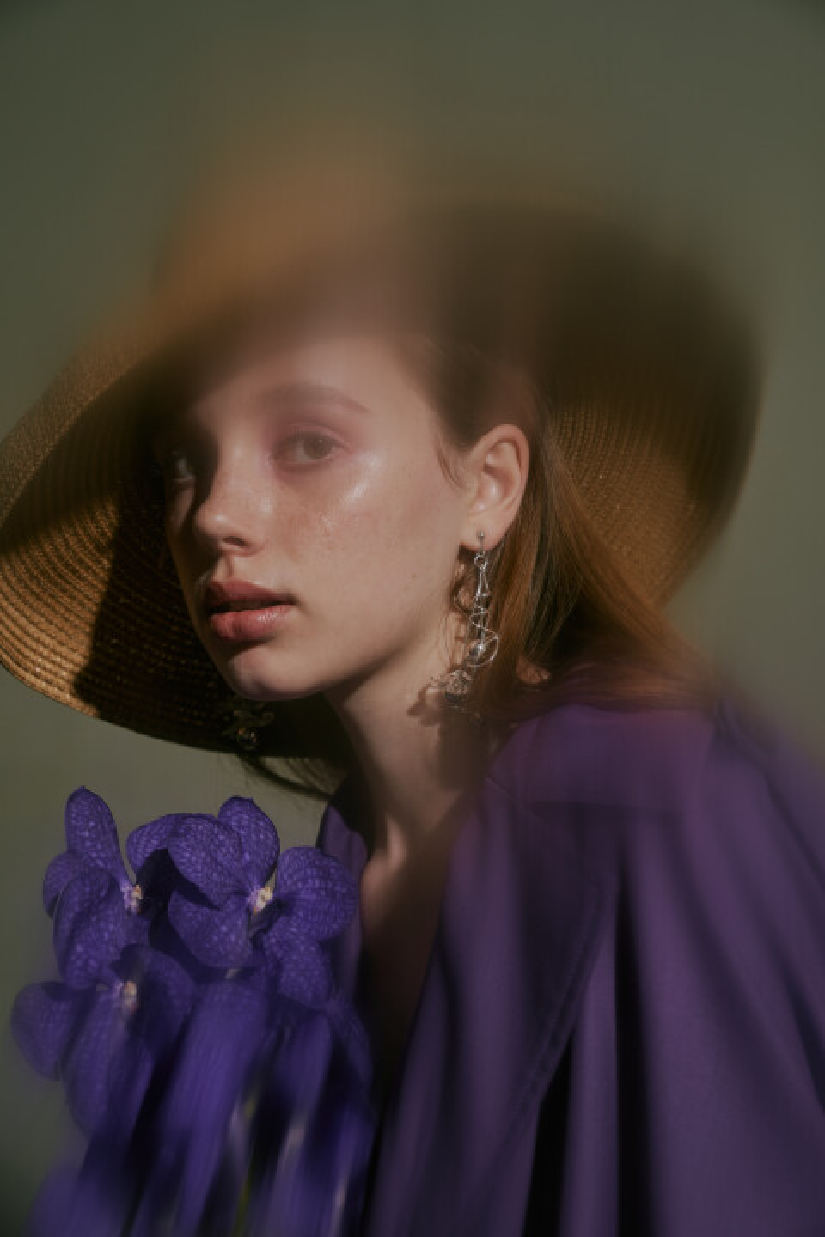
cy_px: 618
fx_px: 2097
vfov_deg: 32.9
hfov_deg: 22.3
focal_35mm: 61
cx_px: 412
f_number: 5
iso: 200
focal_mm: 61
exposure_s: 1/200
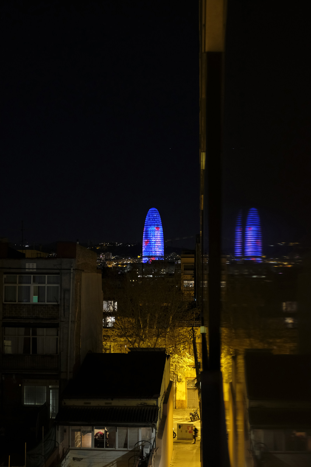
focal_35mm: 53
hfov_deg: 25.5
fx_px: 687
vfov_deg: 37.5
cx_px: 156
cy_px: 234
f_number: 4
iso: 1600
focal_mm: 35
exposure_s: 1/5
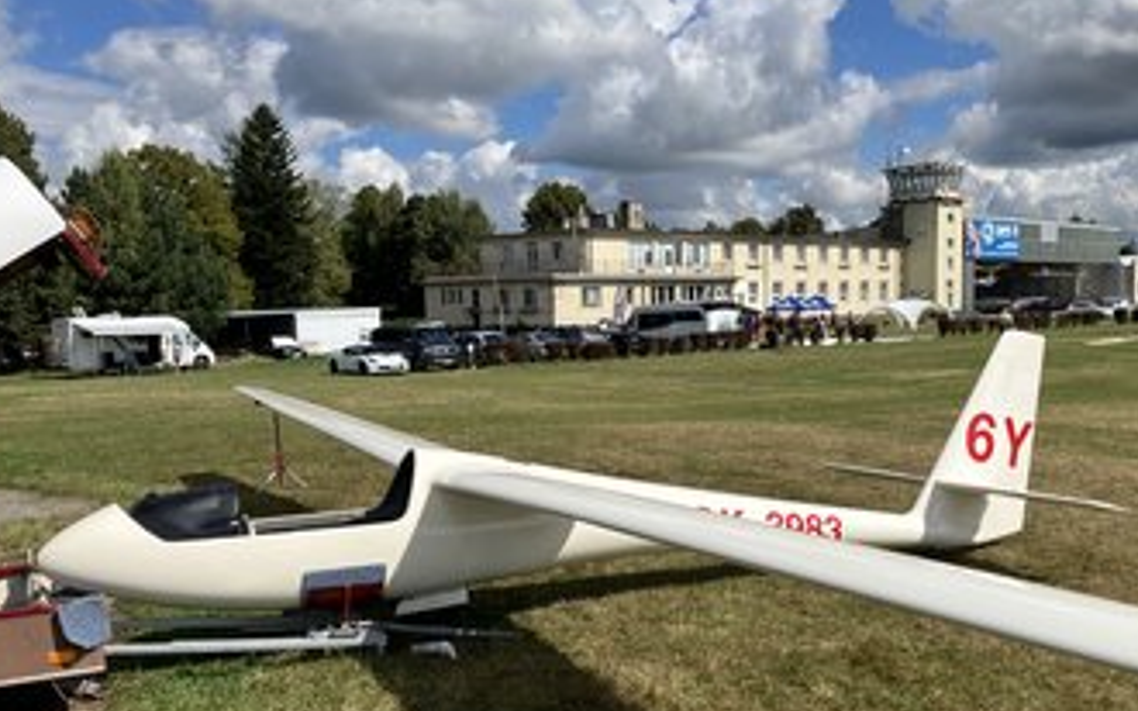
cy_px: 418
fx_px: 1116
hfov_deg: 53.9
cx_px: 641
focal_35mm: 36
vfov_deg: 35.2
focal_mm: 3.99
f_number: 1.8
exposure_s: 1/3247
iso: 32
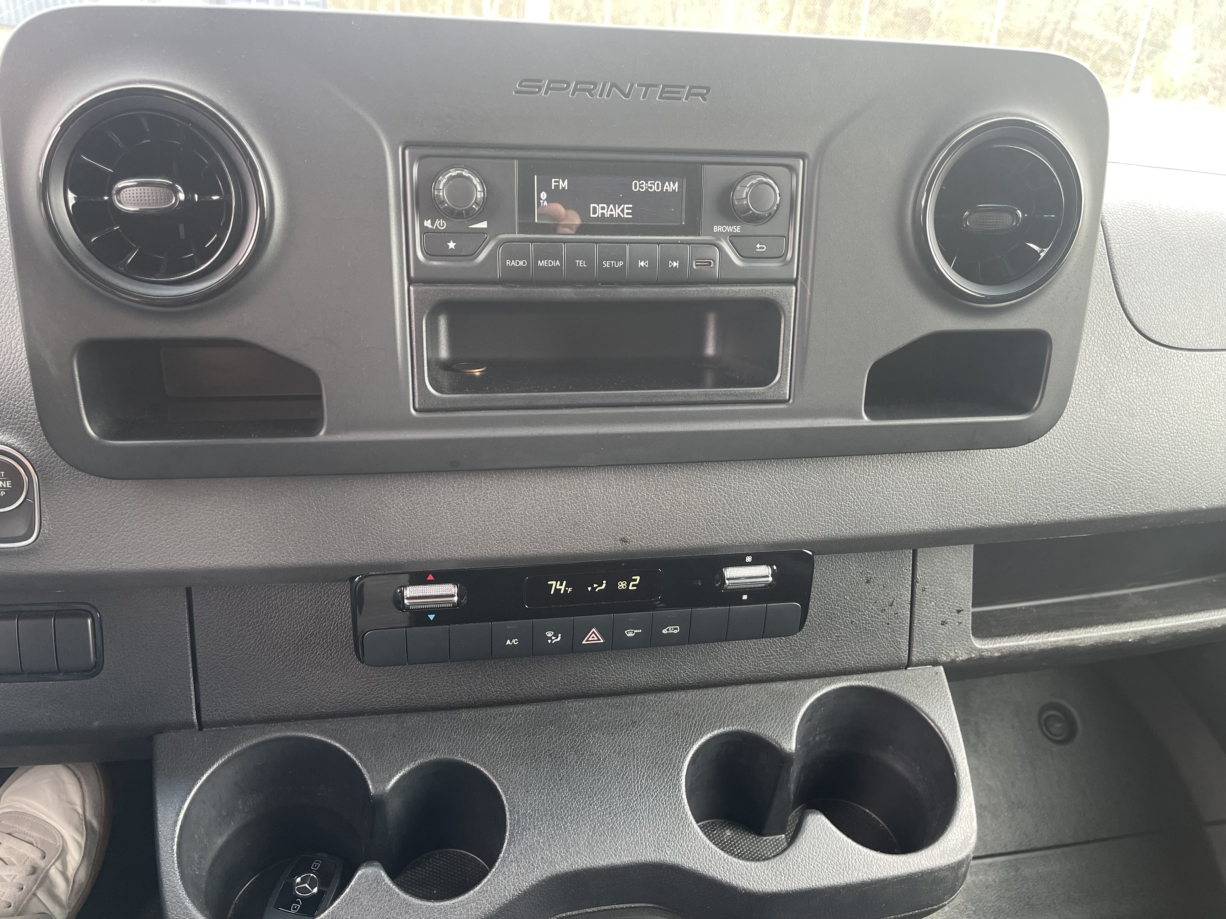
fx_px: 885
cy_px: 460
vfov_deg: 54.9
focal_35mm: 25
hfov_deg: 69.4
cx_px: 613
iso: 125
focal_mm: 5.1
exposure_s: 1/104
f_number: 1.6
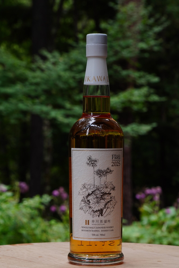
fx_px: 925
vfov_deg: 16.5
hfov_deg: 11.1
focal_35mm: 124
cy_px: 134
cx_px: 90
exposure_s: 1/80
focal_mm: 82
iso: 400
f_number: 11
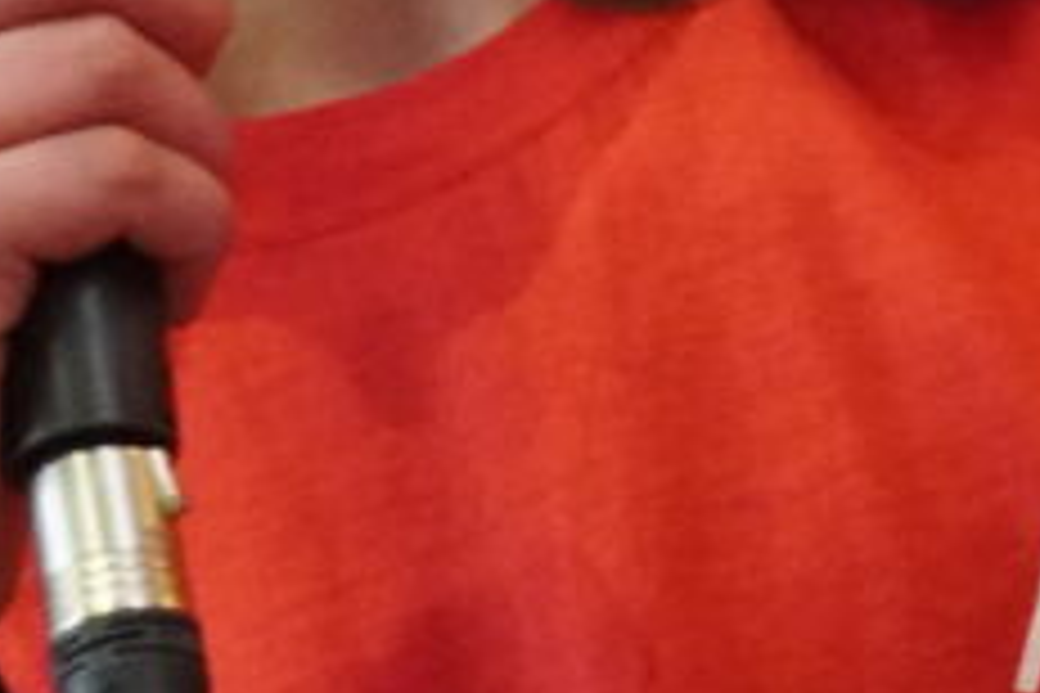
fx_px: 28396
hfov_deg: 2.1
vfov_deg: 1.4
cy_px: -1053
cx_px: -36
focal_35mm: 983
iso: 8000
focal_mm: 126
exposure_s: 1/60
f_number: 5.6
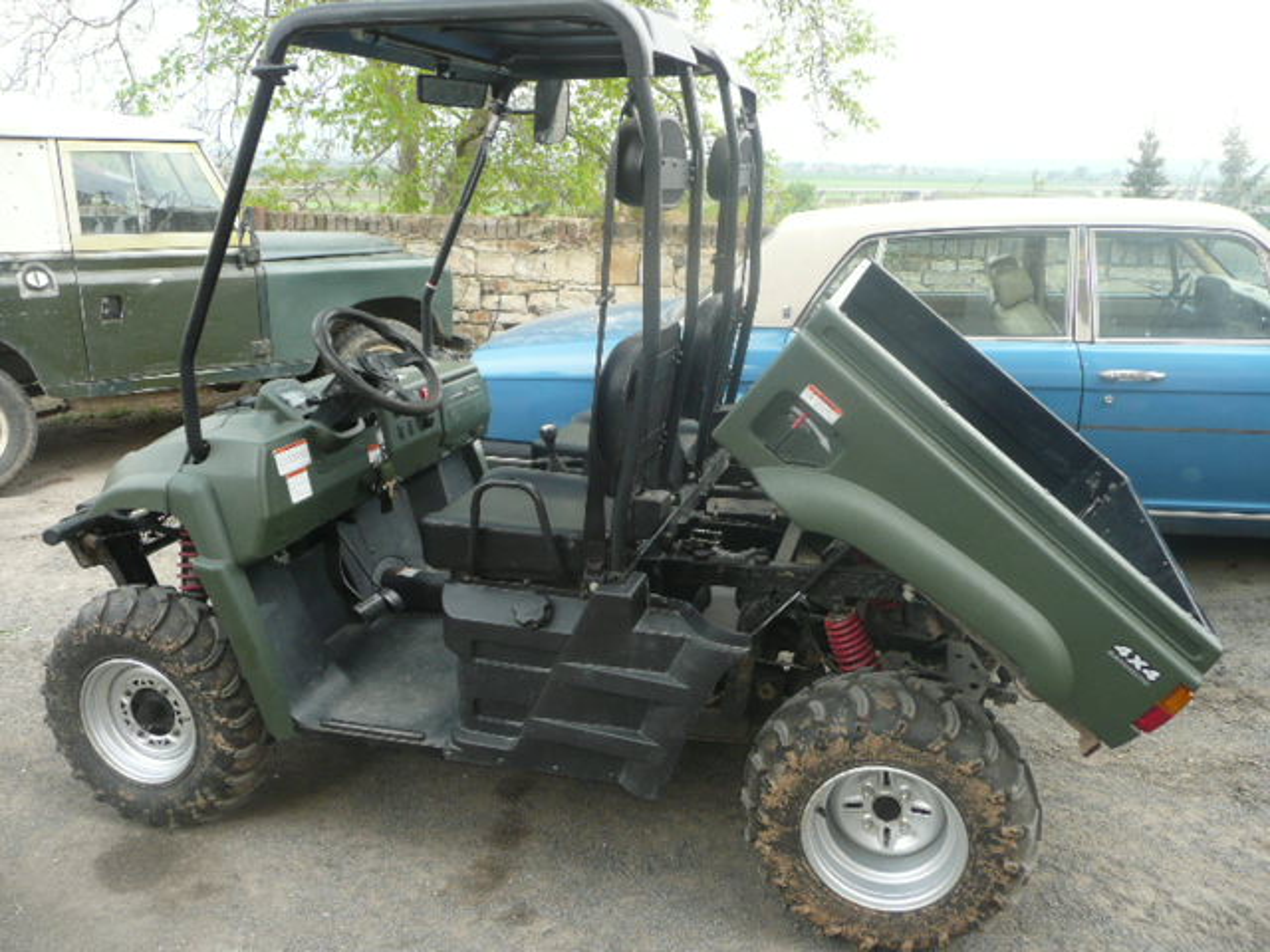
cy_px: 476
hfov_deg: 63.4
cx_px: 635
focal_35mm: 28
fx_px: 1027
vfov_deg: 49.7
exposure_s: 1/40
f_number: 3.3
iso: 100
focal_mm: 4.6
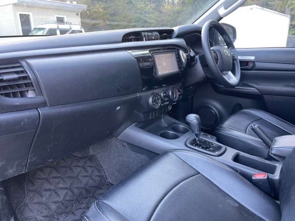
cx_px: 148
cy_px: 110
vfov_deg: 54.9
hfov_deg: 69.4
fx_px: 213
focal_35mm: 25
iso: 125
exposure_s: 1/60
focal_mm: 5.1
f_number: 1.6
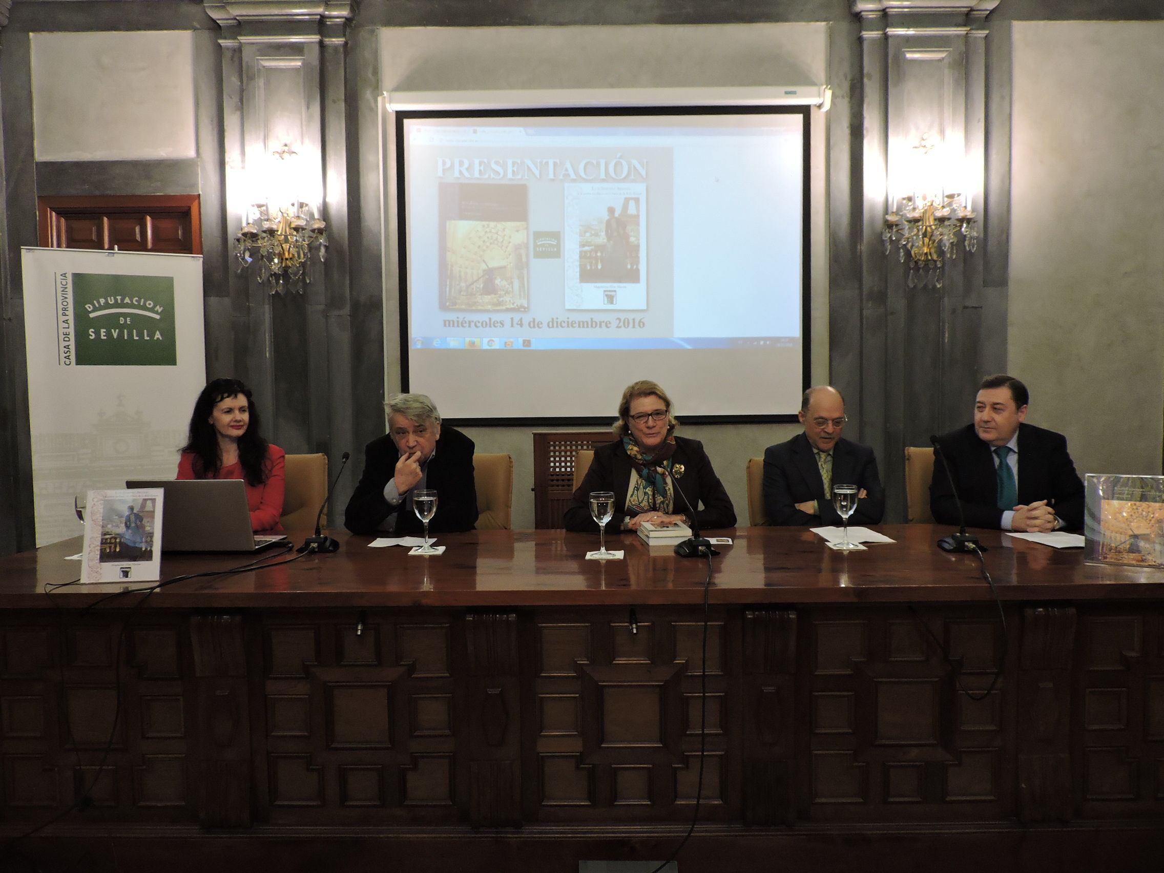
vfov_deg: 56.8
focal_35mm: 24
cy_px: 436
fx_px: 807
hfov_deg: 71.6
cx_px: 582
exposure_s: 1/25
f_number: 3
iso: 400
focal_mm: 4.3
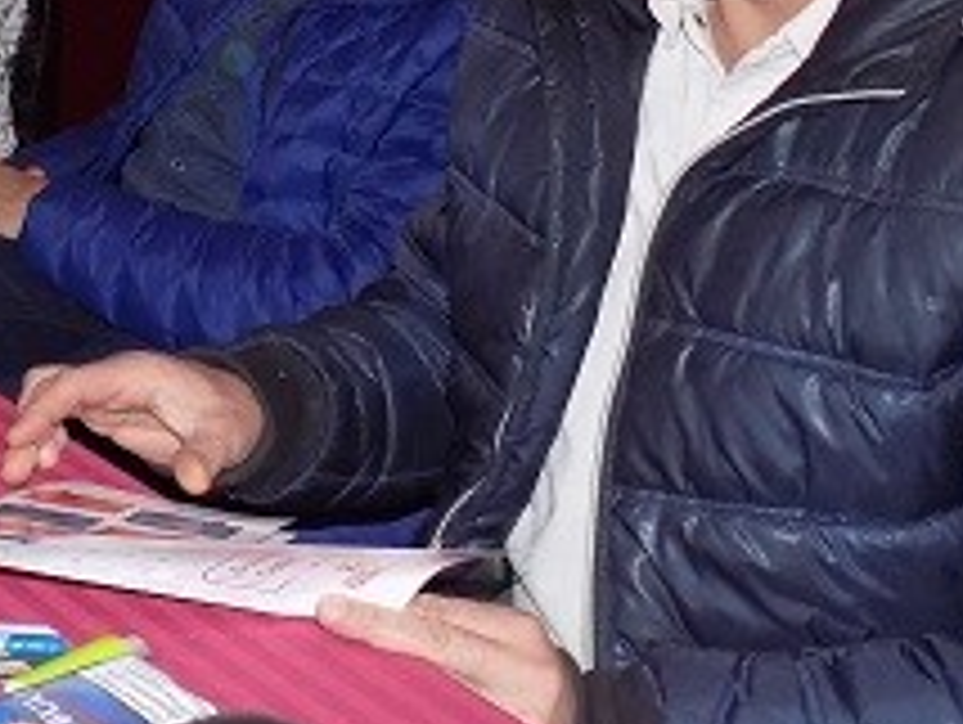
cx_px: -81
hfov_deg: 22.1
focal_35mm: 84
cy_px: -31
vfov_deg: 17.1
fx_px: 2339
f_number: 3.3
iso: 200
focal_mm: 5.3
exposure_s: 1/30
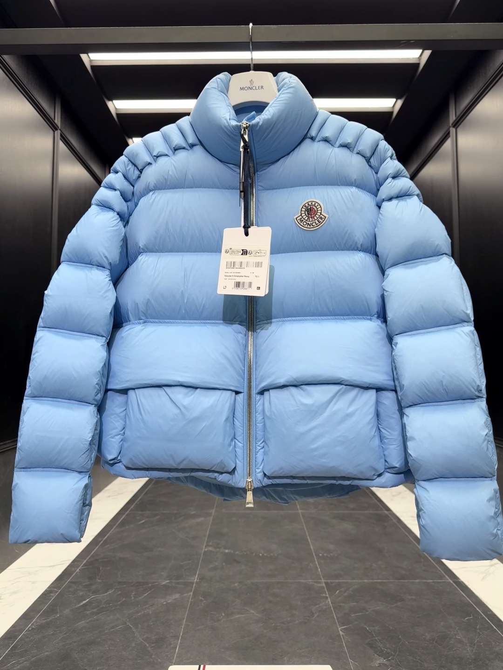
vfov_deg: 71.6
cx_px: 252
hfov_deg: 56.8
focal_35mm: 24
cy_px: 335
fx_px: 465
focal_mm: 6.76
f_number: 1.78
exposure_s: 1/100
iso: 80
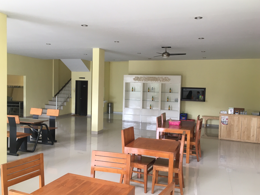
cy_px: 100
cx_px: 130
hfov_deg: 58.4
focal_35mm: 31
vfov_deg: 45.4
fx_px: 233
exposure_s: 1/33
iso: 80
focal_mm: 4.15
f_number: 2.2
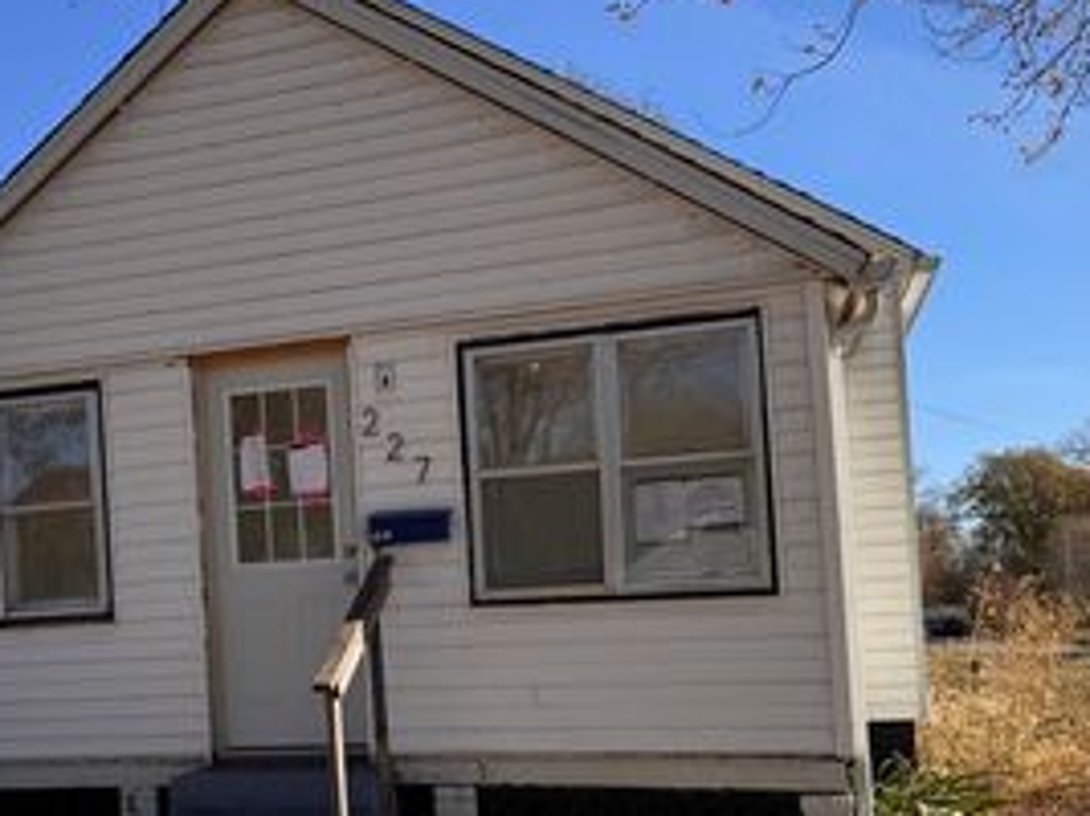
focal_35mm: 45
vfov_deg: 31.4
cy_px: 643
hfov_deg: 40.7
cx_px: 253
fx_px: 1416
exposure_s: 1/3597
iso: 80
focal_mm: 6.76
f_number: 1.78
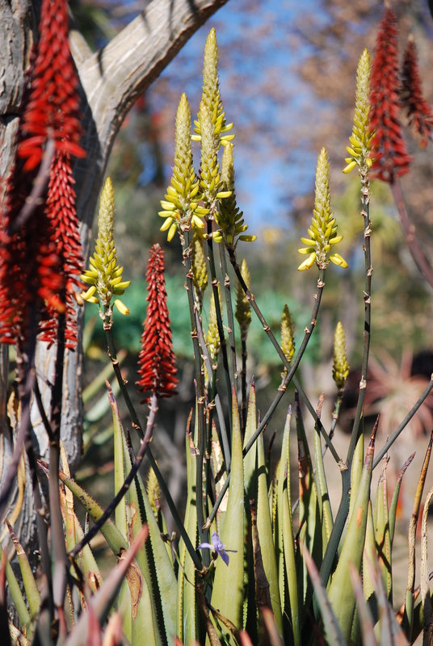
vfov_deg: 12.4
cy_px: 323
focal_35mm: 165
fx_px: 2966
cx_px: 216
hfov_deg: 8.3
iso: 140
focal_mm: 110
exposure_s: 1/500
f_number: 5.6
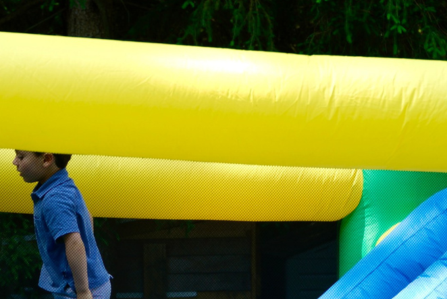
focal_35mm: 116
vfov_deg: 11.8
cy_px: 255
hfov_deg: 17.5
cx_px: 105
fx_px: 1441
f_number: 2.8
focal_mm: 30
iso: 50
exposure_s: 1/250
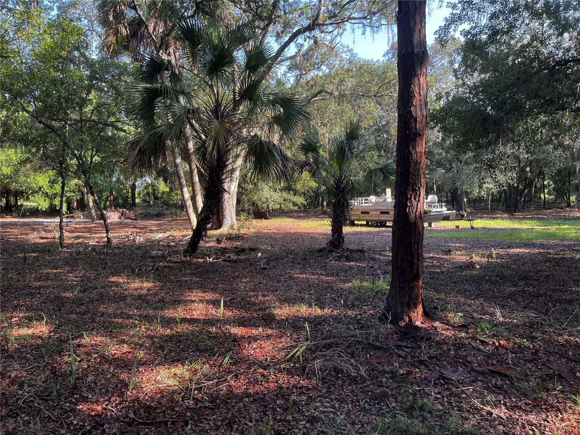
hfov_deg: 67.3
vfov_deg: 53.1
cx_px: 290
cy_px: 218
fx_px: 436
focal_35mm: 26
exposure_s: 1/203
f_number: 1.6
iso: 40
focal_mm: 5.1
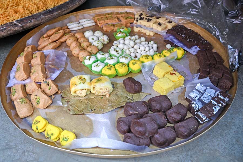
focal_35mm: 30
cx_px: 122
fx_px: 206
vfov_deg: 42.9
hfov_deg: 61.1
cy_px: 81
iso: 1600
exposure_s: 1/125
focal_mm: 30.5
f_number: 6.3
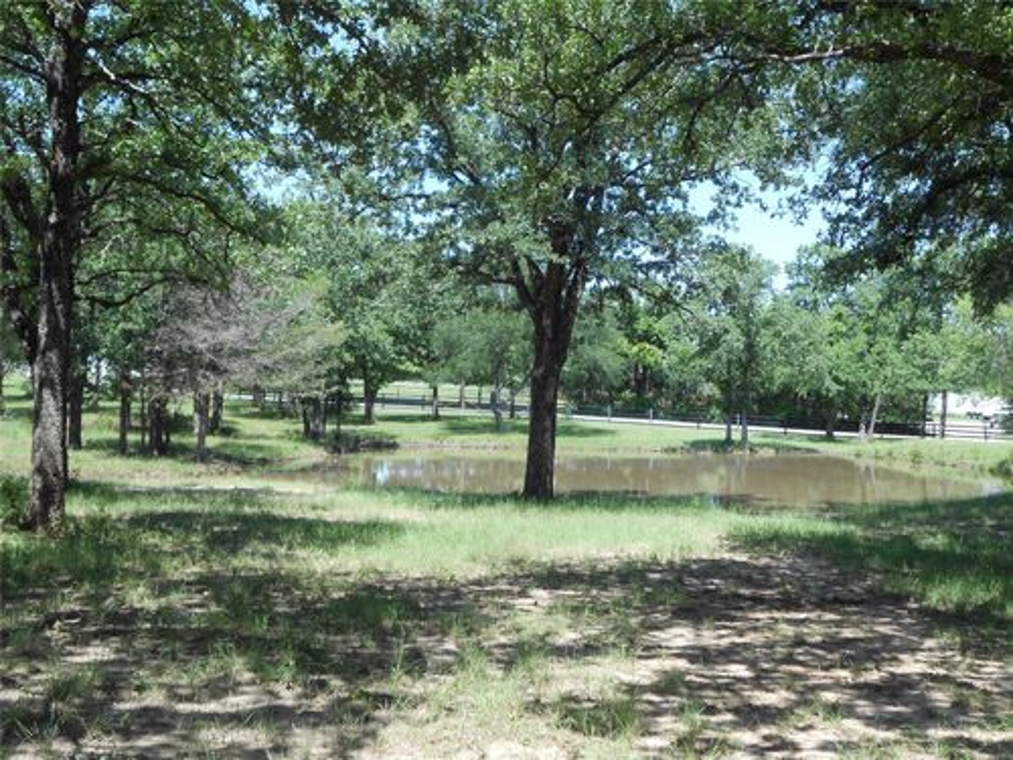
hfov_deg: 42.9
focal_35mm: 44
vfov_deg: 32.9
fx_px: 1288
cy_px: 380
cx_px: 506
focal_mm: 7.8
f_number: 4.5
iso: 80
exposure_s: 1/200
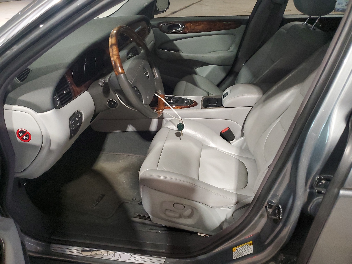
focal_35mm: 26
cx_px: 176
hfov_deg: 67.3
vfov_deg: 53.1
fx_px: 264
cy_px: 132
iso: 307
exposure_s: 1/60.2
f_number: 1.5
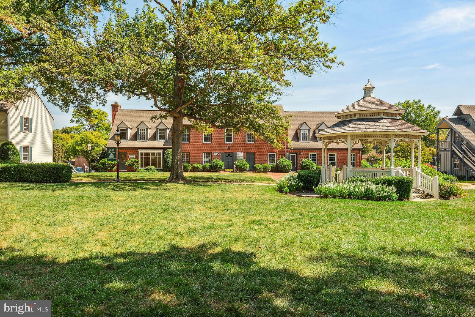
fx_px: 330
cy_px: 158
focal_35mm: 25
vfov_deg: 51.3
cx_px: 238
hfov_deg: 71.5
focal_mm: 25
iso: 200
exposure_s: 1/320
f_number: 8
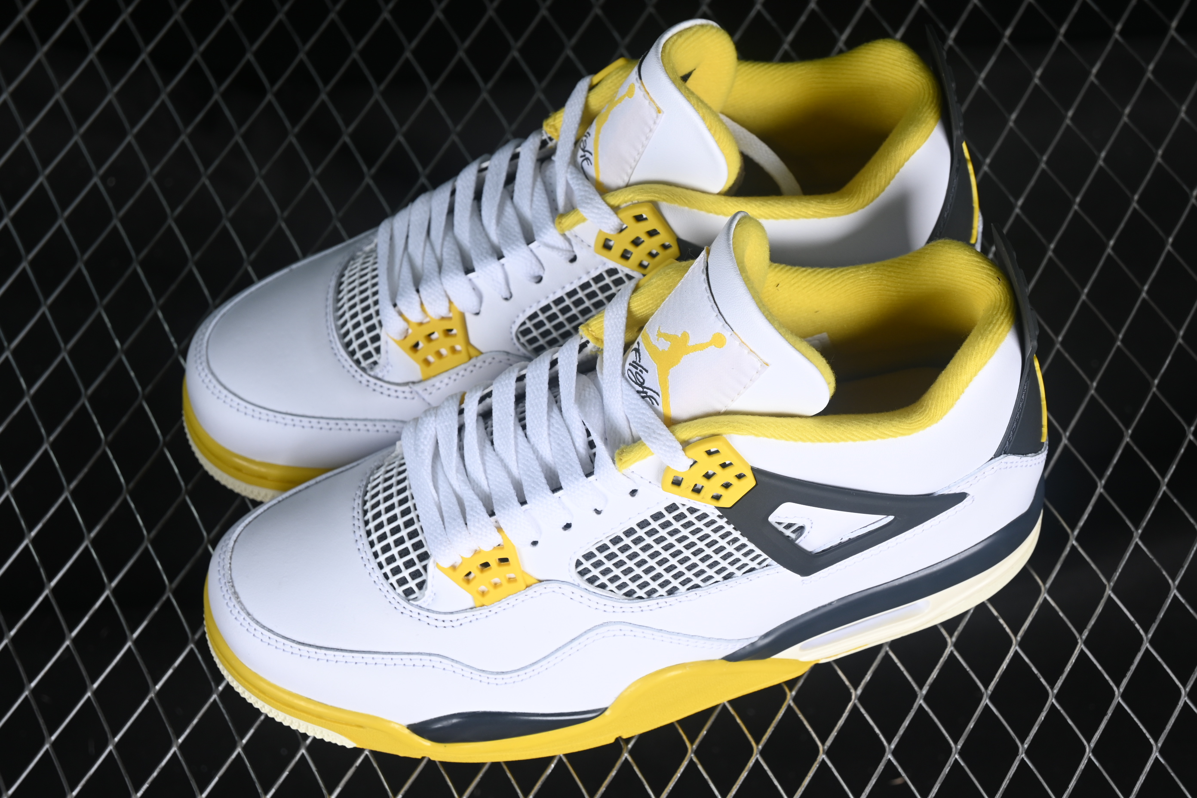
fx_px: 2494
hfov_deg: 27.0
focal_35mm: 75
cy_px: 399
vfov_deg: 18.2
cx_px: 598
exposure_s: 1/80
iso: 160
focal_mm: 50
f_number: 7.1
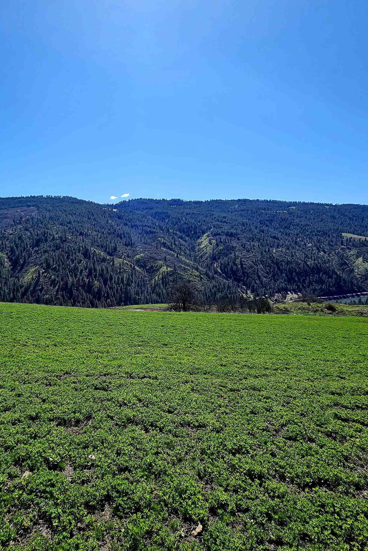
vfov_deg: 86.9
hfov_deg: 63.6
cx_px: 137
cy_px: 266
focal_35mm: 19
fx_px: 291
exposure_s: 1/3333
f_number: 2.2
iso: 50
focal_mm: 2.2
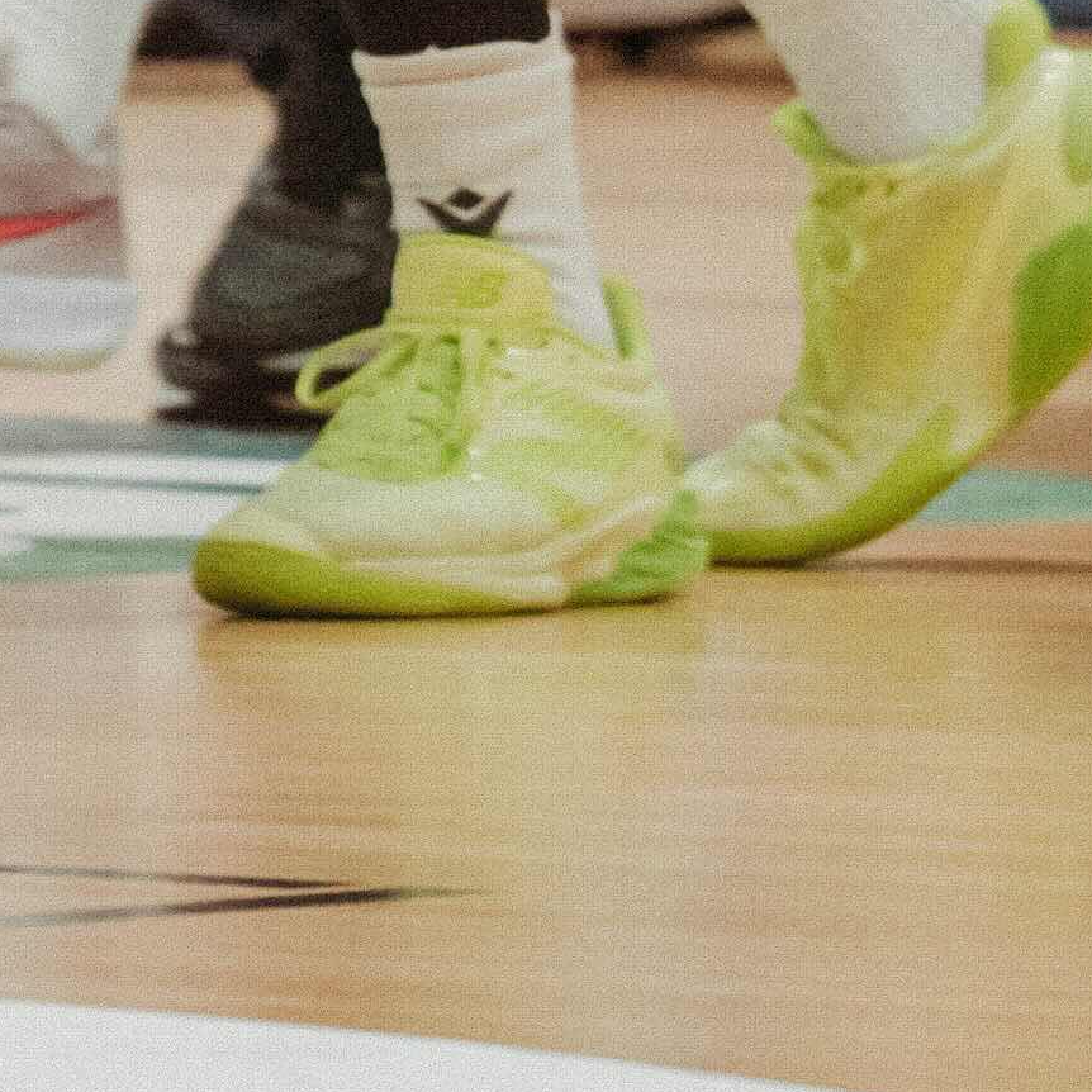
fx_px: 42222
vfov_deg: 1.5
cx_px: -431
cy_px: -2236
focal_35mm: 1183
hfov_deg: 1.5
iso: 2000
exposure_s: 1/800
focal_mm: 200
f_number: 2.8
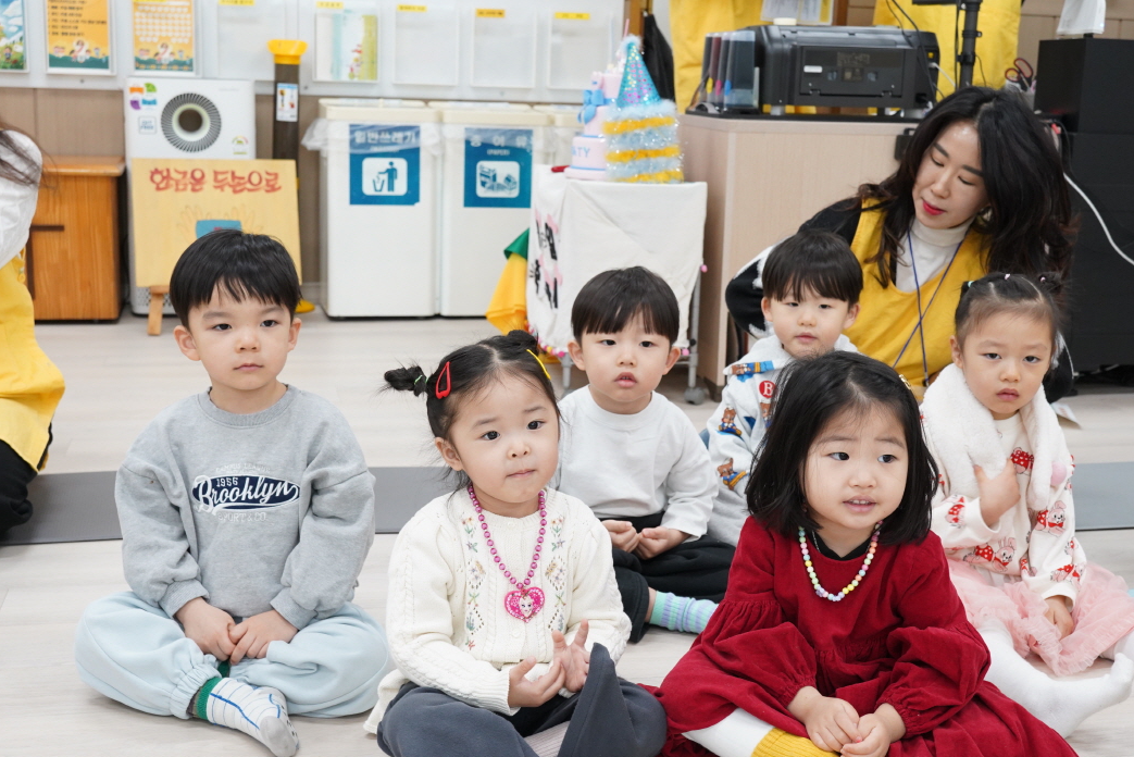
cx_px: 571
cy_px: 390
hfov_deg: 42.7
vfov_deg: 29.3
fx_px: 1449
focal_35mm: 46
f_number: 7.1
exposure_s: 1/50
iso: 2500
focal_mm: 40
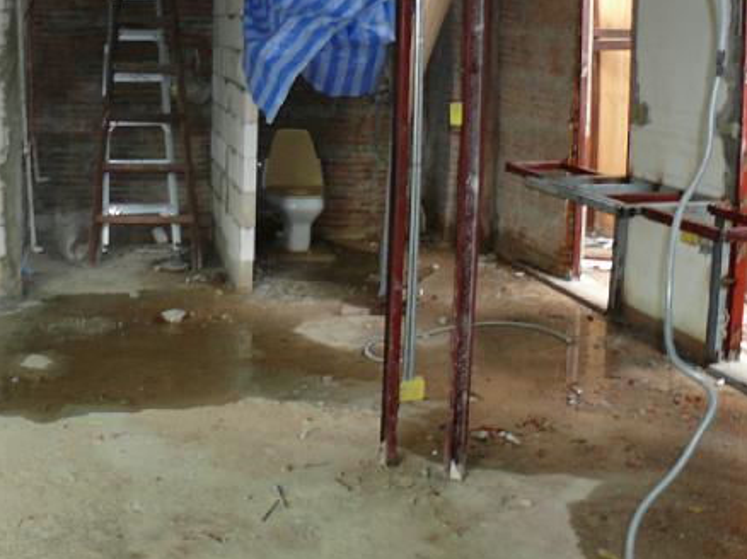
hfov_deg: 29.9
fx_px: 1380
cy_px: 70
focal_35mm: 64
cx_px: 211
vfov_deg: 22.4
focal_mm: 7.4
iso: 100
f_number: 2.8
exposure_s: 1/30
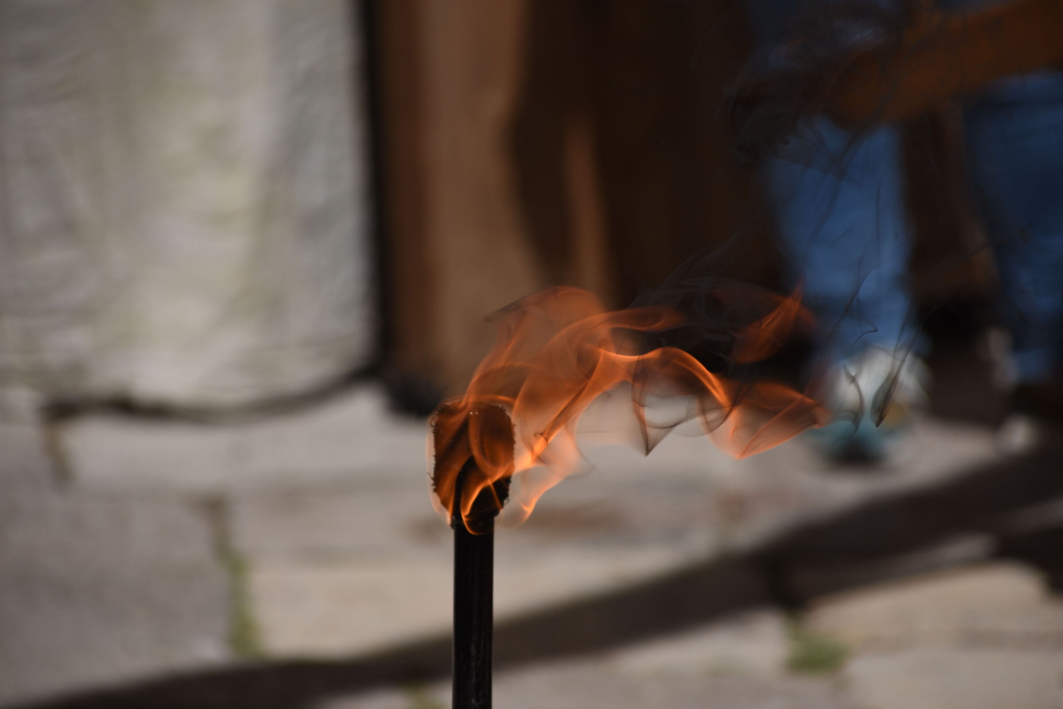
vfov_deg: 5.4
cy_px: 354
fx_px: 7529
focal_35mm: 255
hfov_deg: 8.1
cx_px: 532
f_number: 6
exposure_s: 1/1250
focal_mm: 170
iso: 100
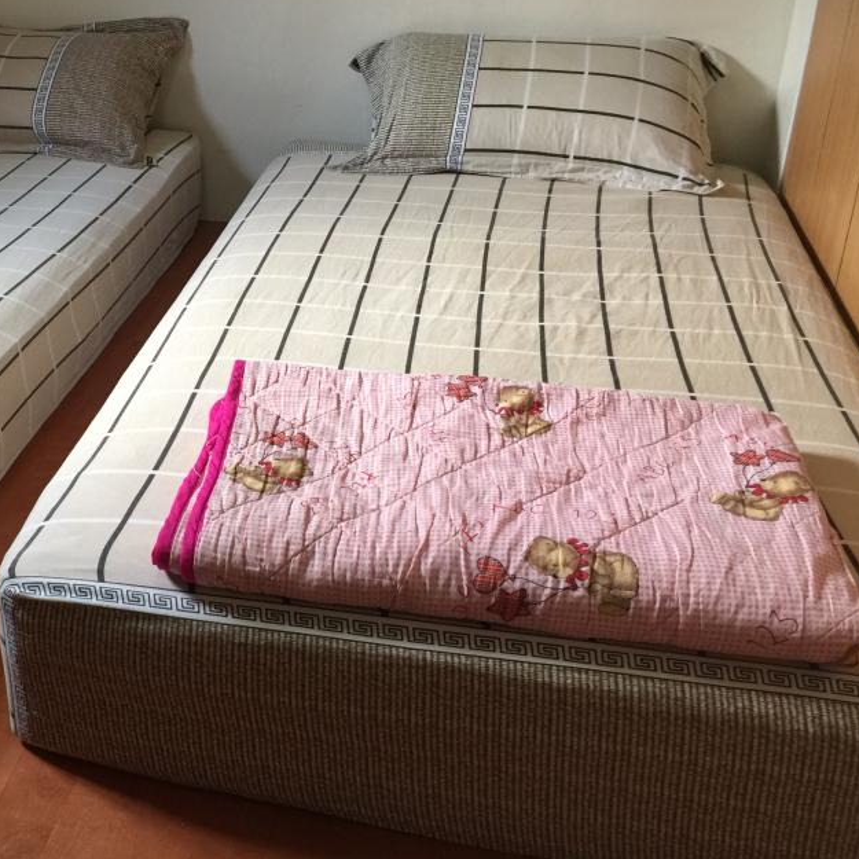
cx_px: 170
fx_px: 1179
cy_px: 334
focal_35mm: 42
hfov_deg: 38.5
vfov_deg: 39.8
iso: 50
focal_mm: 4.15
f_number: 2.2
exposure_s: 1/15
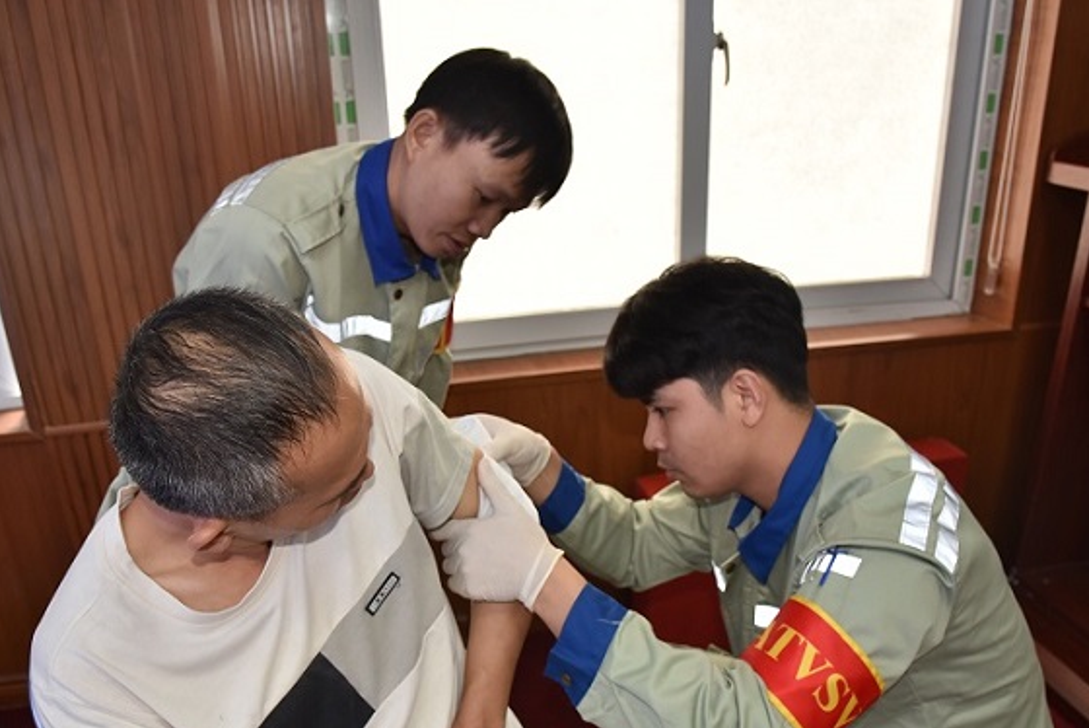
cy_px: 419
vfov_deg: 43.5
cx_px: 509
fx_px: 908
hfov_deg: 61.8
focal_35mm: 30
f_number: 5.6
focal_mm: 24
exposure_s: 1/200
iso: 1000
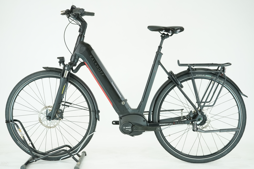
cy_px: 84
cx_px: 127
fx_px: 381
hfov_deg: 36.9
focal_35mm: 54
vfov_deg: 25.1
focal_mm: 54
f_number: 5
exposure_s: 1/200
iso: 1600
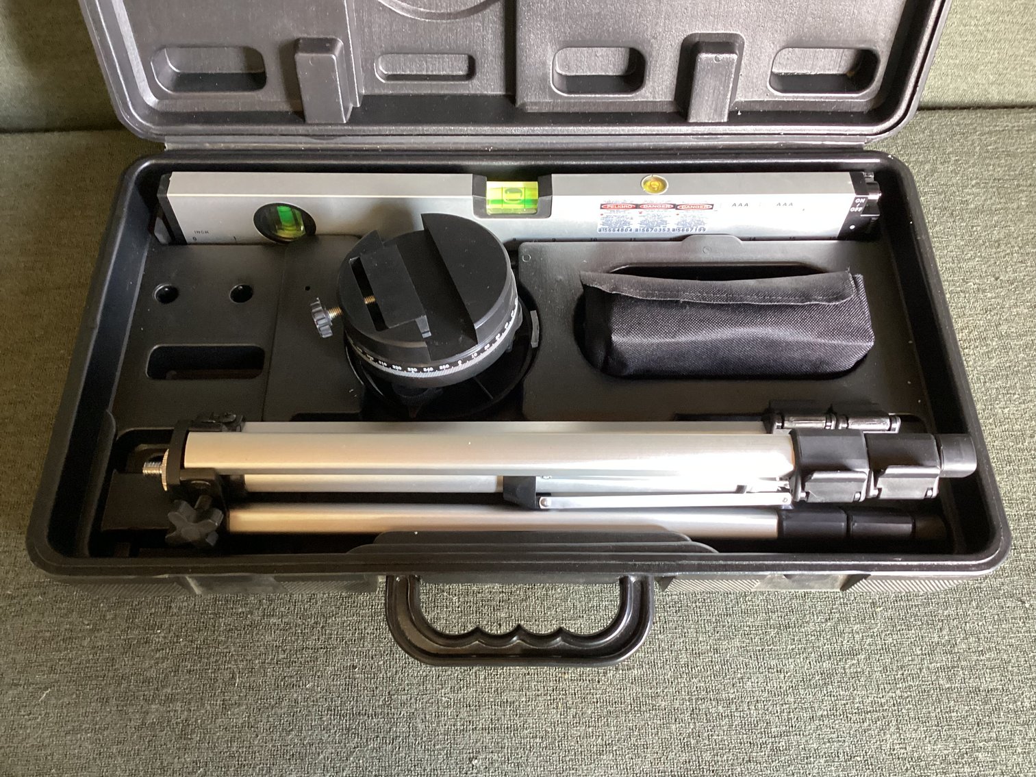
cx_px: 518
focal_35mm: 31
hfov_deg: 58.3
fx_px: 928
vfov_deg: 45.4
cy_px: 388
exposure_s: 1/33
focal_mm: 3.3
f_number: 2.4
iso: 320
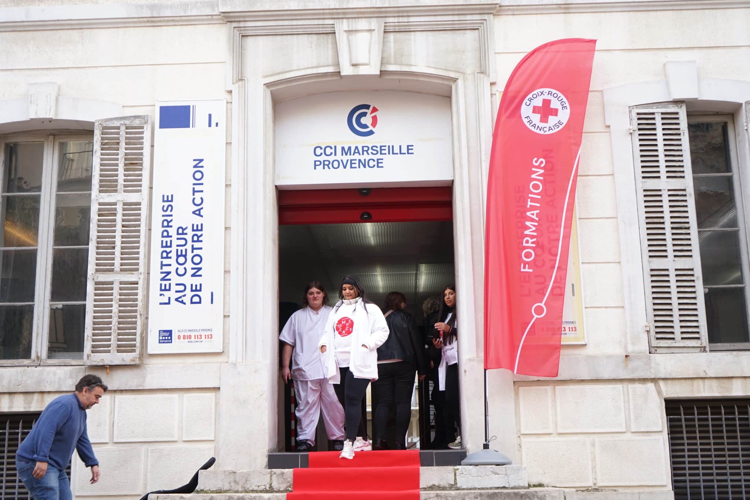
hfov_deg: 45.4
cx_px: 375
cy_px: 250
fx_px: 896
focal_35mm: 43
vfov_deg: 31.2
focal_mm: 43
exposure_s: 1/100
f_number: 4.5
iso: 500
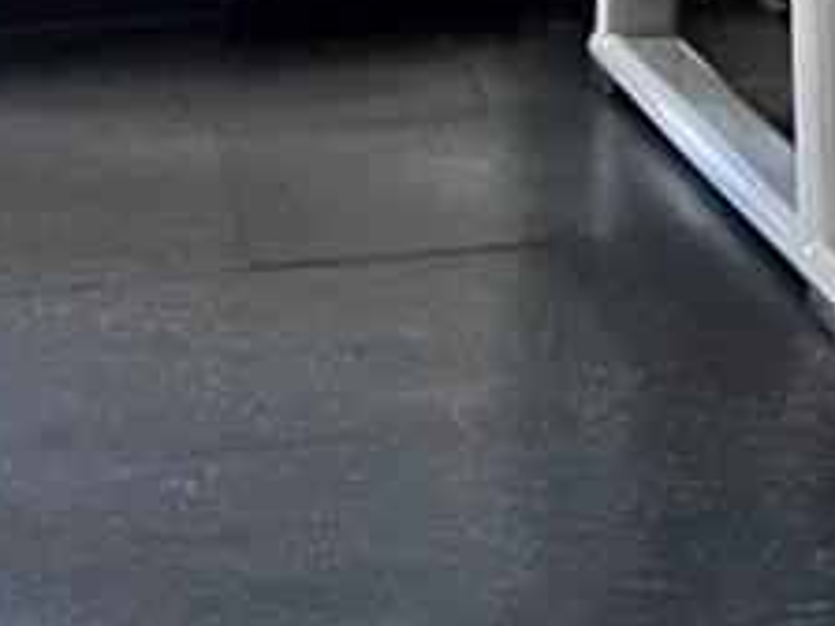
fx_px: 4487
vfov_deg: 7.7
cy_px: -473
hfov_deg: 9.4
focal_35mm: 186
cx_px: 2039
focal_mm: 5.7
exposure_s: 1/60
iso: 500
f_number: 1.5
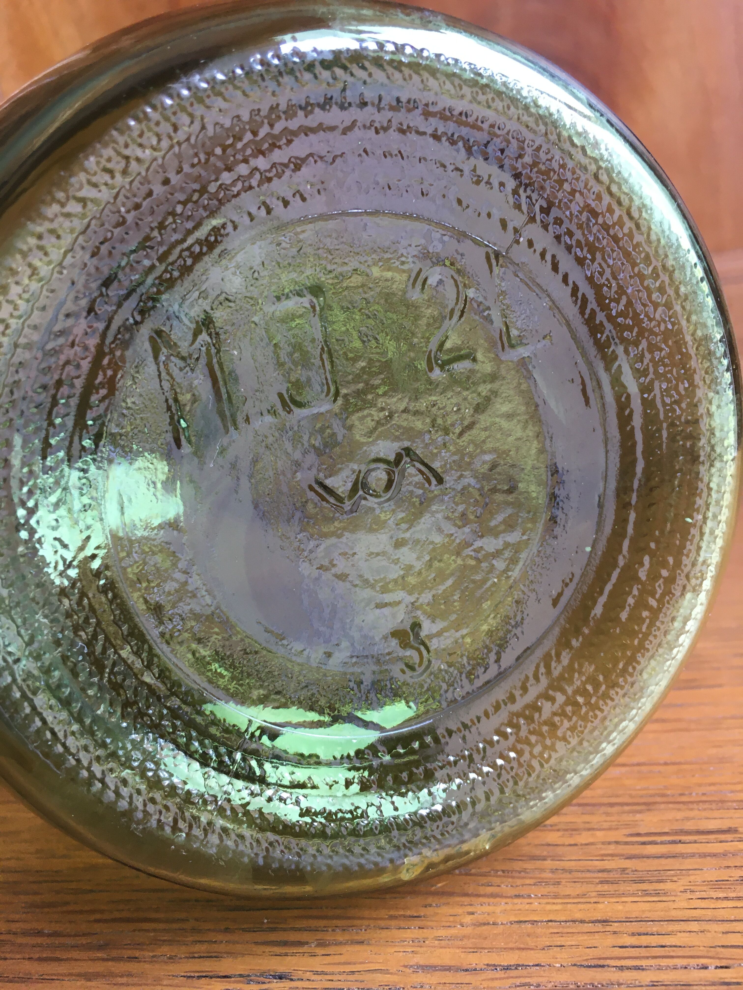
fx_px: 830
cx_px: 372
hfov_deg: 48.2
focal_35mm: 29
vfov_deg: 61.7
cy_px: 495
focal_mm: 4.15
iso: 50
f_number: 2.2
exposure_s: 1/33
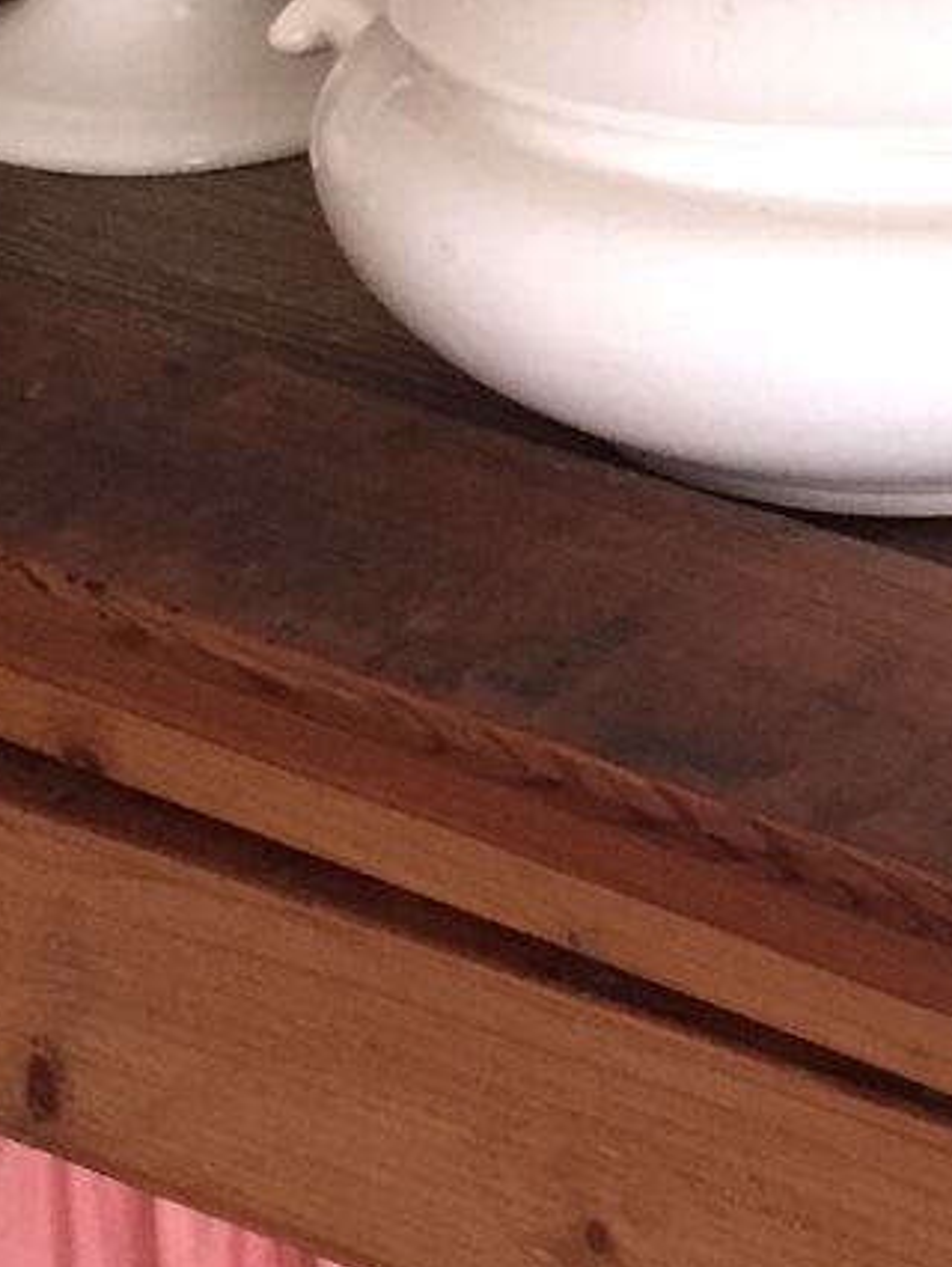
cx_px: 1250
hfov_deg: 12.9
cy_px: 45
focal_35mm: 111
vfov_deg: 17.4
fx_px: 4066
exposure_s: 1/33
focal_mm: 4.15
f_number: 2.2
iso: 320
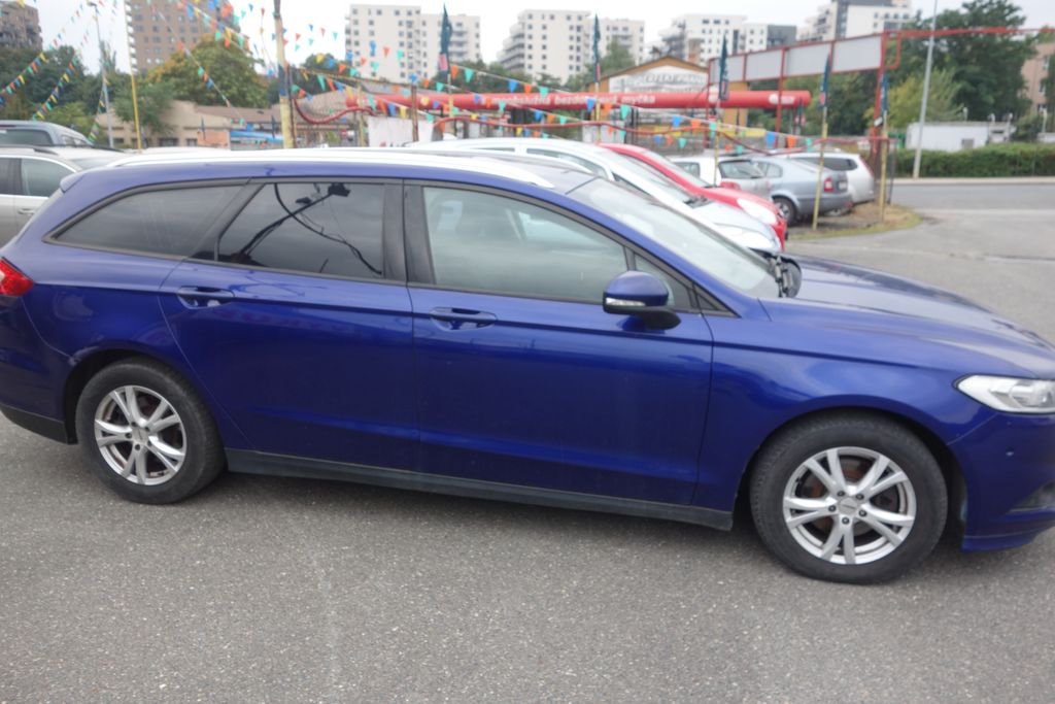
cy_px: 352
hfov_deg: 65.5
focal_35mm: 28
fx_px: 821
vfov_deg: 46.4
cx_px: 528
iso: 125
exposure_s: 1/100
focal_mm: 10.4
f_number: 4.5
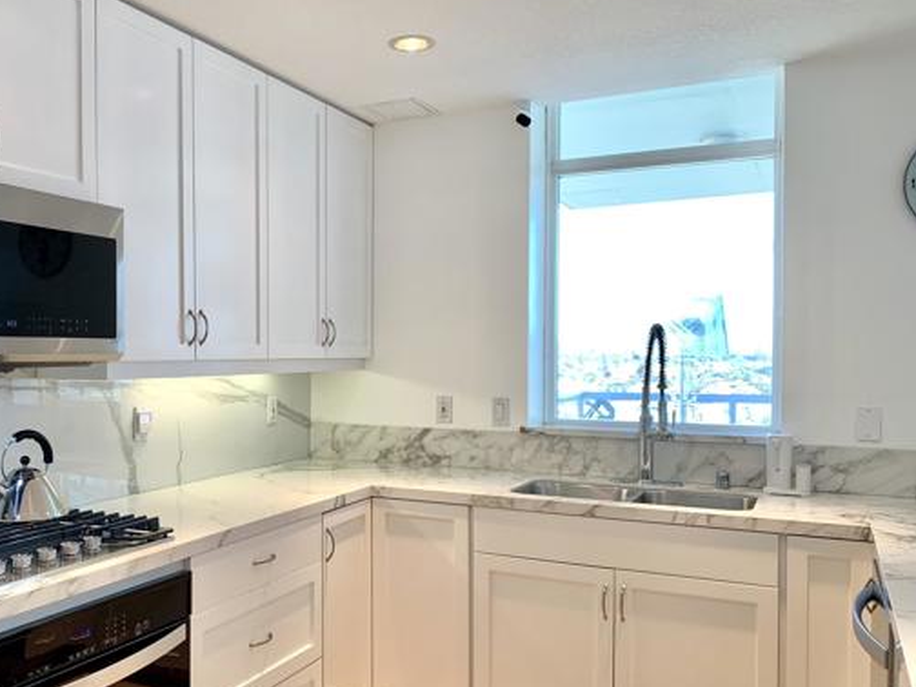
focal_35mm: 33
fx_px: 873
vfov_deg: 42.9
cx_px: 336
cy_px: 378
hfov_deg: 54.6
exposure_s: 1/120
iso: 32
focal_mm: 4.25
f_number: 1.8
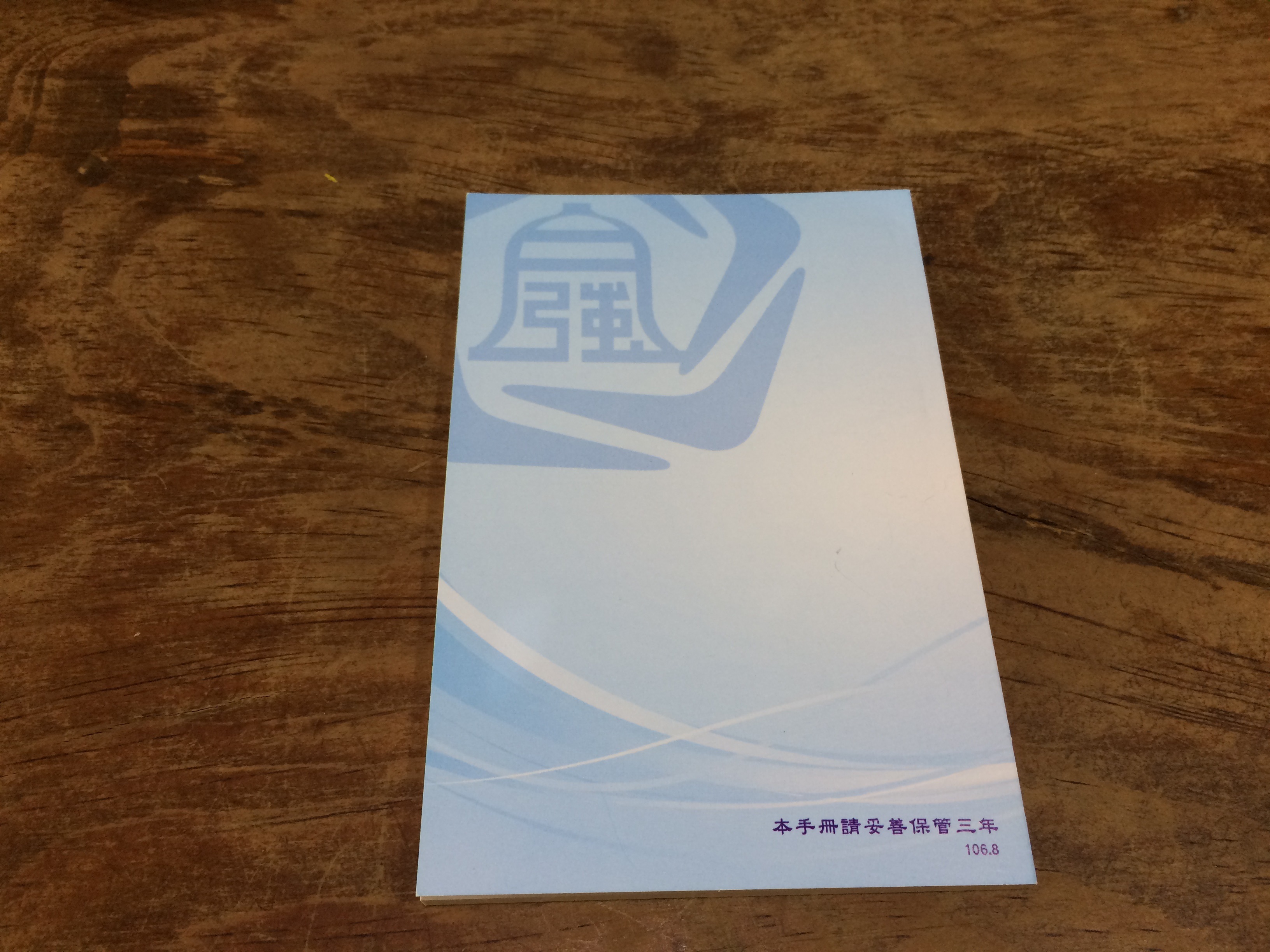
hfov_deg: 61.7
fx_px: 1064
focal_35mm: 29
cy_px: 476
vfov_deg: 48.2
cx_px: 635
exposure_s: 1/40
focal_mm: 4.15
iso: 40
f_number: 2.2
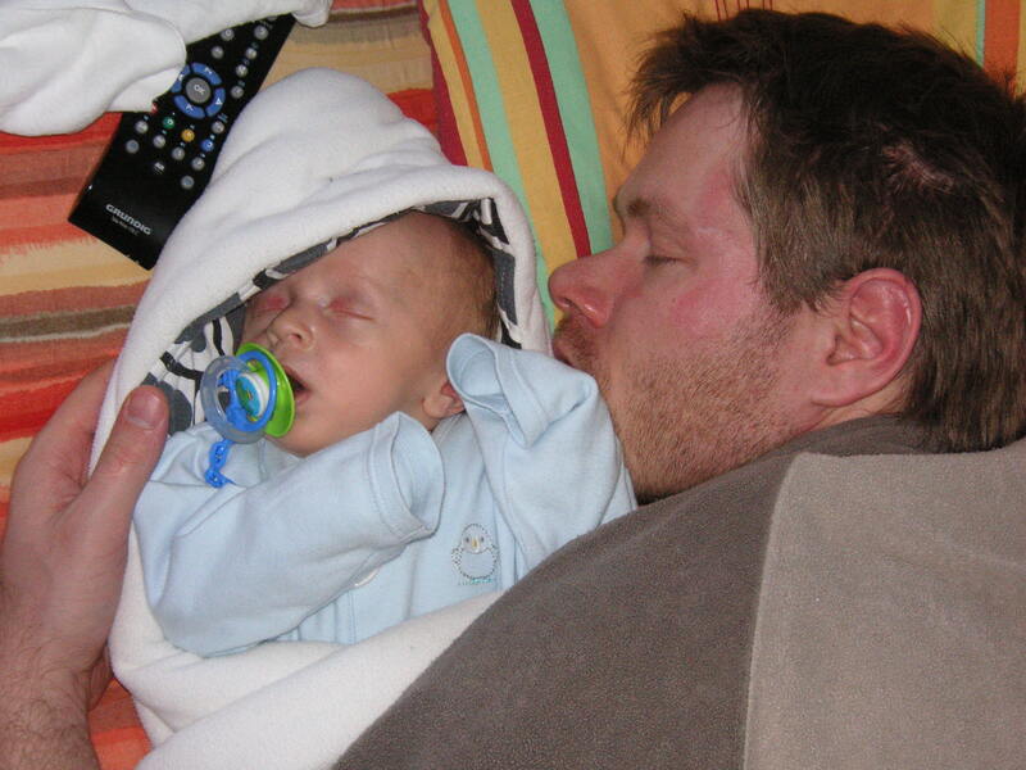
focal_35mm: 66
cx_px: 513
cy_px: 385
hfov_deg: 29.4
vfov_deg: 22.3
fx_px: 1956
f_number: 4
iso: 160
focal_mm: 11
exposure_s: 1/60
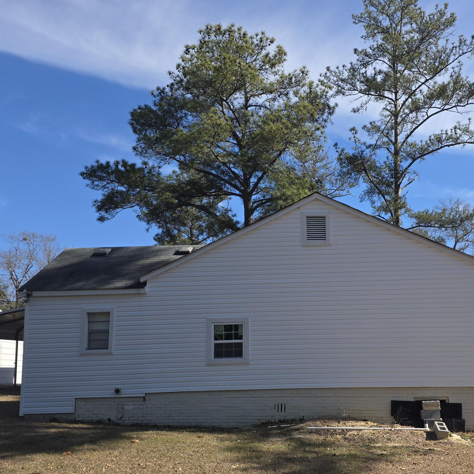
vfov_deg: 46.7
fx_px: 542
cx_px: 312
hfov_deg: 46.5
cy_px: 302
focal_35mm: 35
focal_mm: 6.25
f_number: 1.7
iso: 12
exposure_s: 1/763
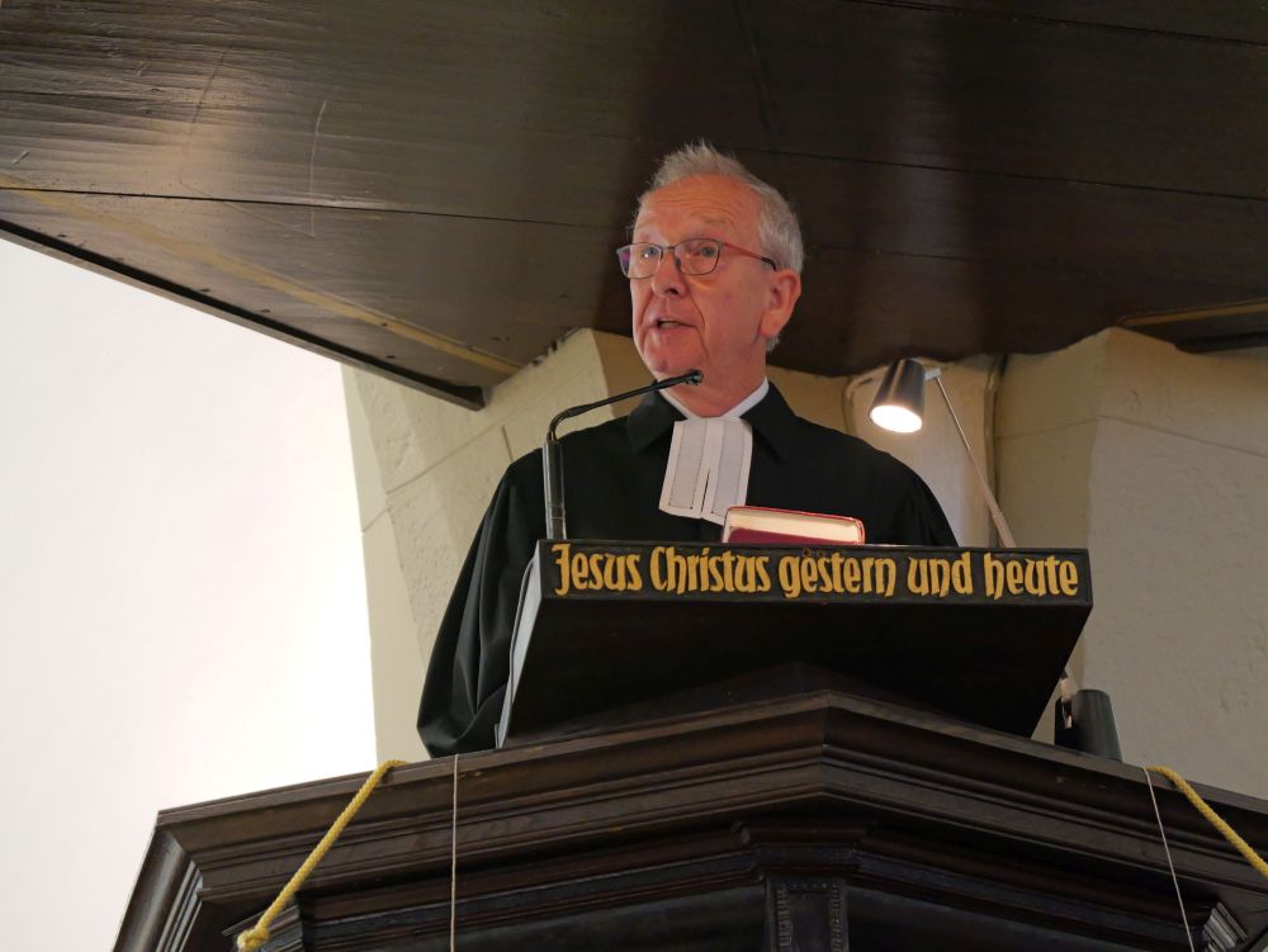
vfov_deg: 12.4
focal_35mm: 120
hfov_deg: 16.4
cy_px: 476
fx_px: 4398
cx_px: 634
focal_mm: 60
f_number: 4
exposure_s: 1/125
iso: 3200
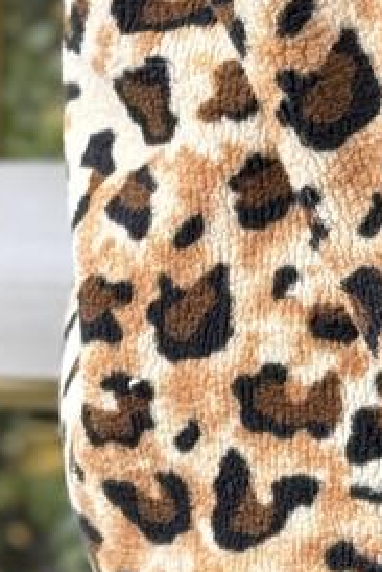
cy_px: -181
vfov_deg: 8.3
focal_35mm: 243
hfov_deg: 5.6
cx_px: 514
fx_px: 3863
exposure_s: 1/250
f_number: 1.78
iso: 100
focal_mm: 6.76
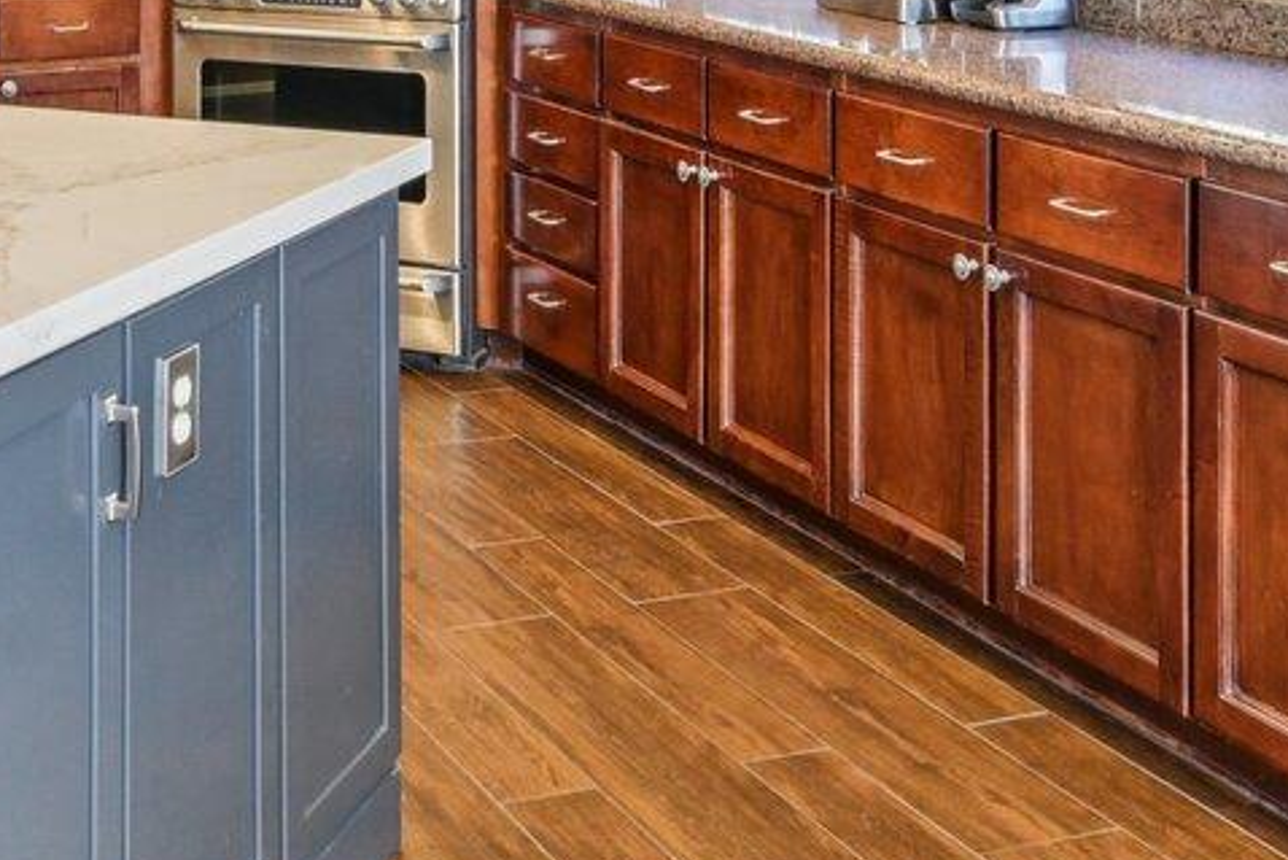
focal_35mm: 60
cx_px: 226
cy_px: -195
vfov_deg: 21.0
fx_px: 2147
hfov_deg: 32.3
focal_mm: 14
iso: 500
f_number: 8
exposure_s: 1/5
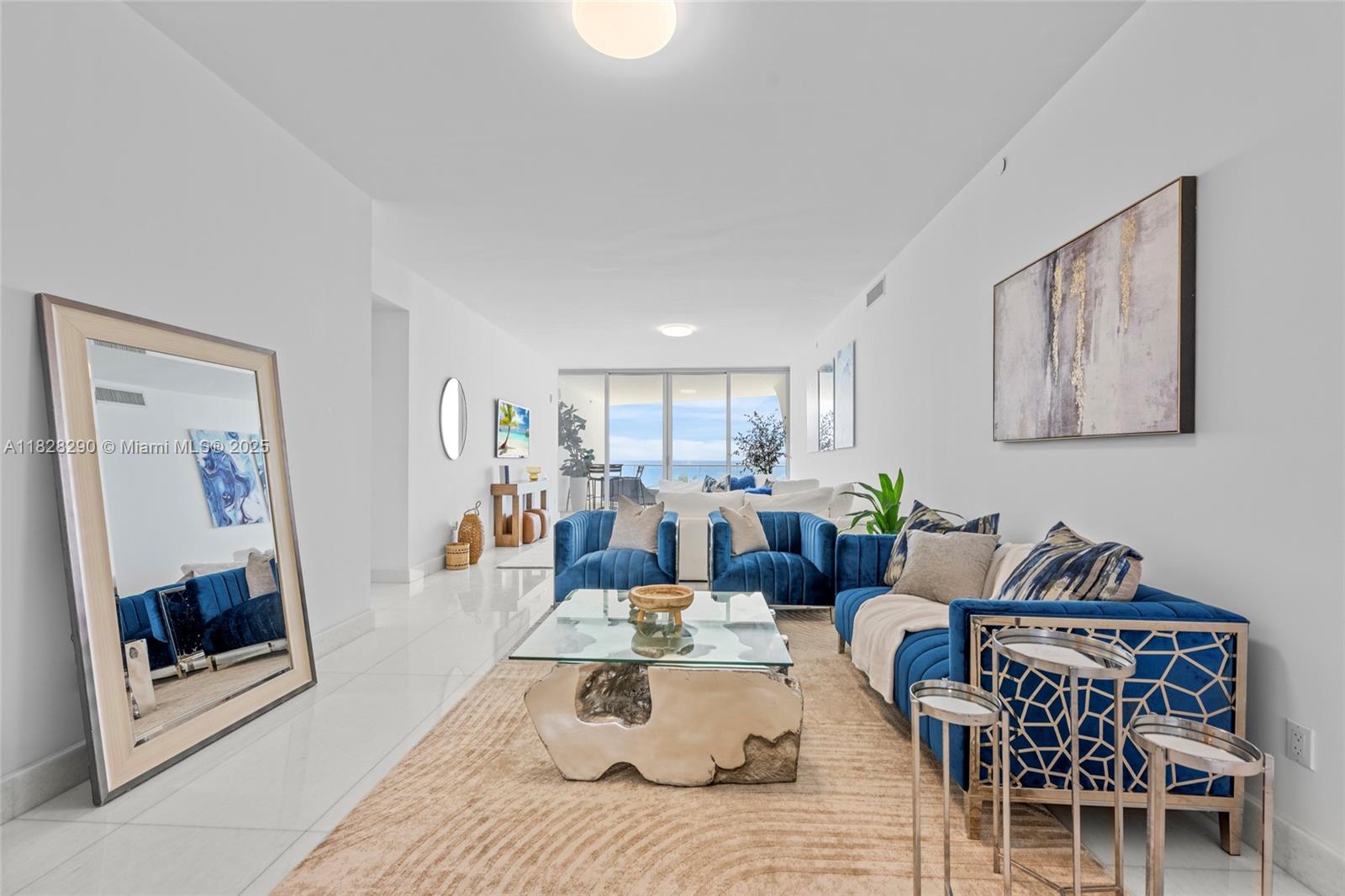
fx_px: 523
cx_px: 672
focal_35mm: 14
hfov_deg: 104.3
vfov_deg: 81.2
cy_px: 448
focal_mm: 14
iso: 64
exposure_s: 1/2
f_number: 8
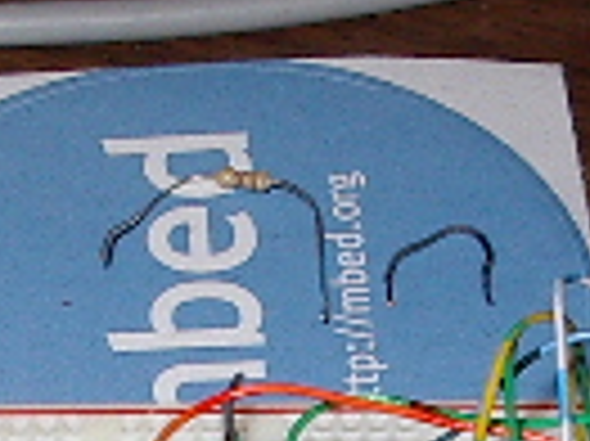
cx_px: 180
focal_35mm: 186
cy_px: 954
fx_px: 3167
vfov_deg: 7.6
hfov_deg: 10.6
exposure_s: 1/60
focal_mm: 5.8
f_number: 4.8
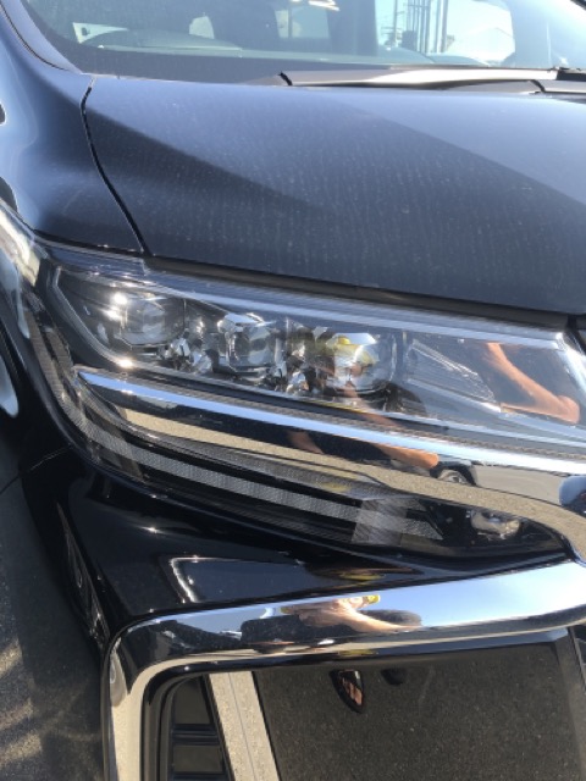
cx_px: 293
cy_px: 390
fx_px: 632
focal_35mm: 28
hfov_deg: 49.7
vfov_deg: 63.4
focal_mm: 3.99
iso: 20
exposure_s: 1/350
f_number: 1.8
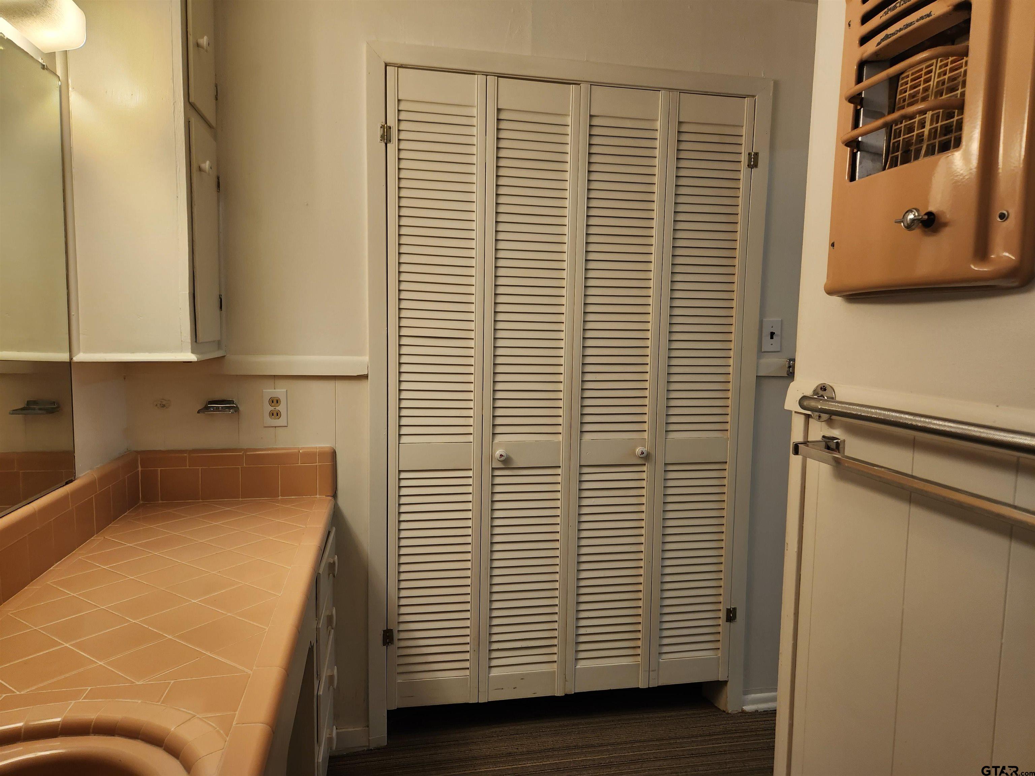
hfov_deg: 73.9
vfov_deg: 58.9
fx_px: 688
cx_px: 518
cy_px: 388
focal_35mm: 23
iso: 100
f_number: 1.8
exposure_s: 1/120
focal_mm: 5.4
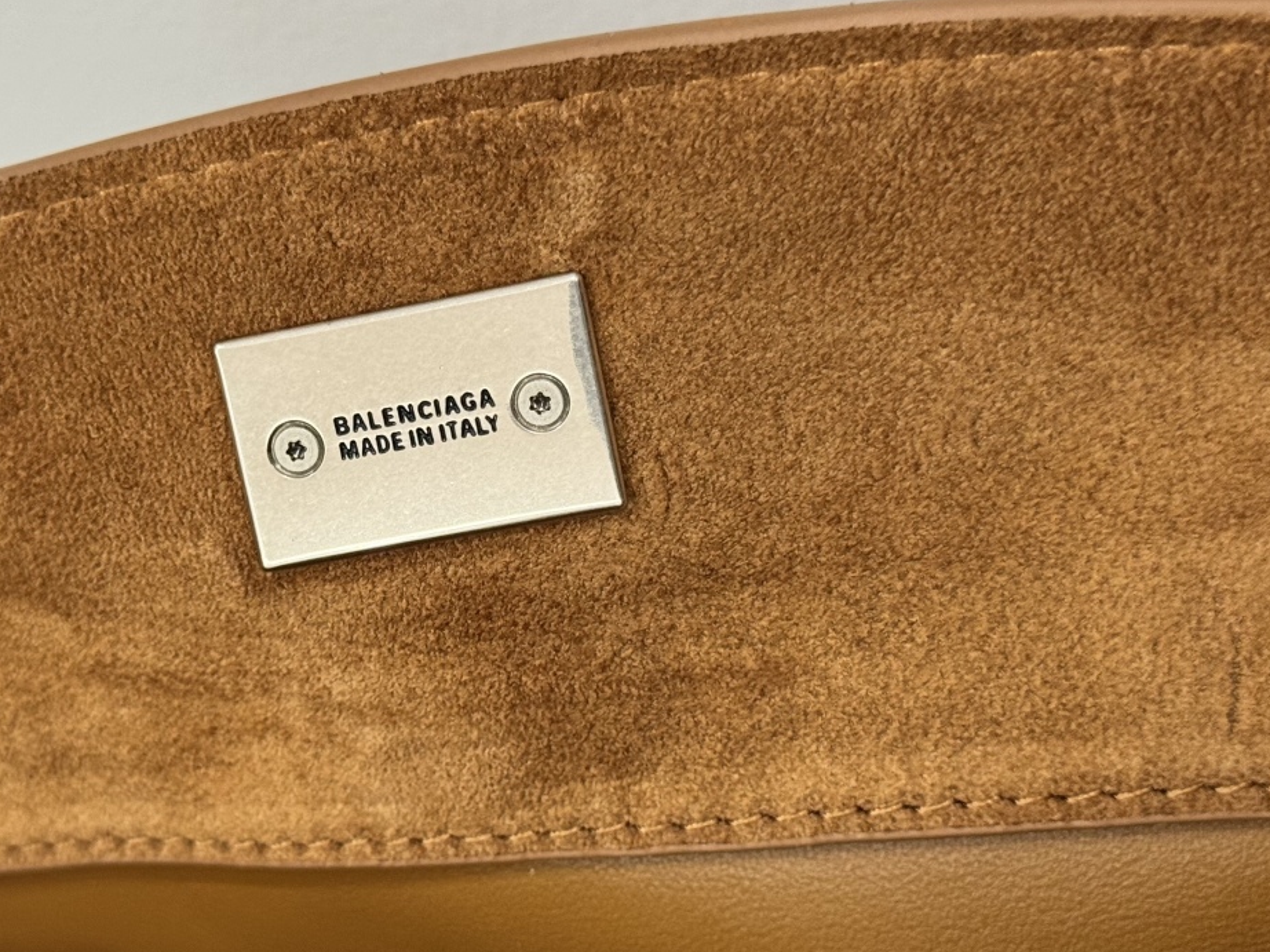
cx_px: 417
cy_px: 493
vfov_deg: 19.6
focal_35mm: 75
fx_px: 2751
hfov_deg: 25.8
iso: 250
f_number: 1.78
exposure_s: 1/60
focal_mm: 6.76
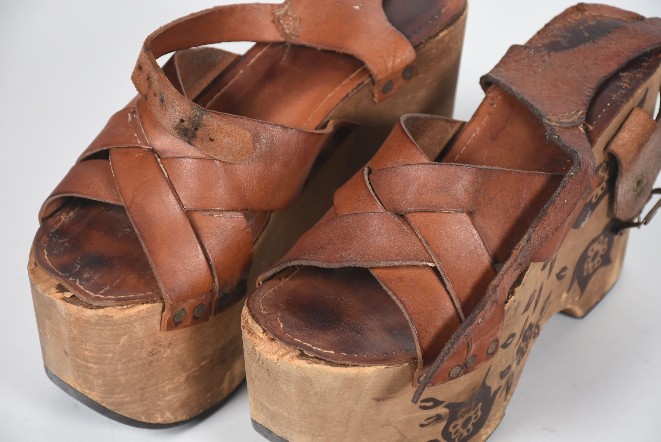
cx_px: 330
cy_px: 221
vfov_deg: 8.7
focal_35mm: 158
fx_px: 2894
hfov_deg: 13.0
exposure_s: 1/125
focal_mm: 105
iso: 200
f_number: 9
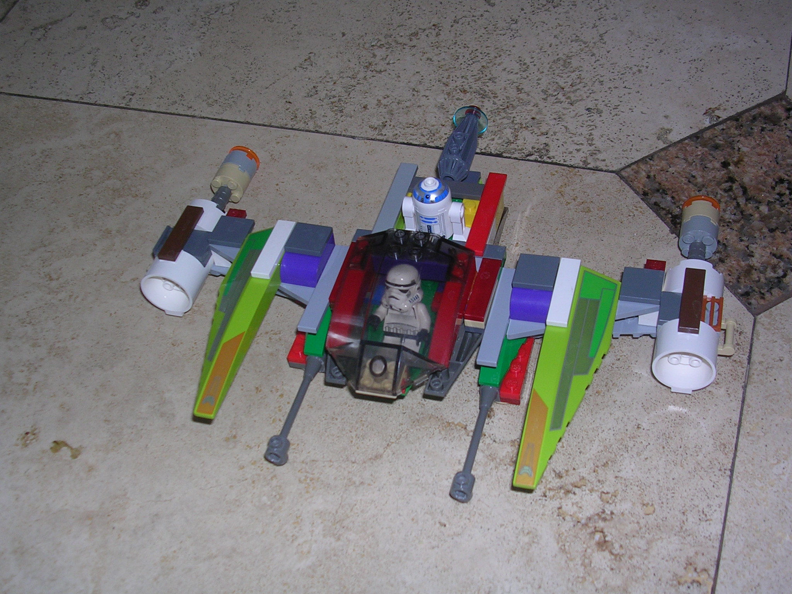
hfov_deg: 41.2
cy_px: 297
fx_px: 1052
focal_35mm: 46
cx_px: 396
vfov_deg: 31.5
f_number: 3
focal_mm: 7.1
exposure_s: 1/60.1
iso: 50
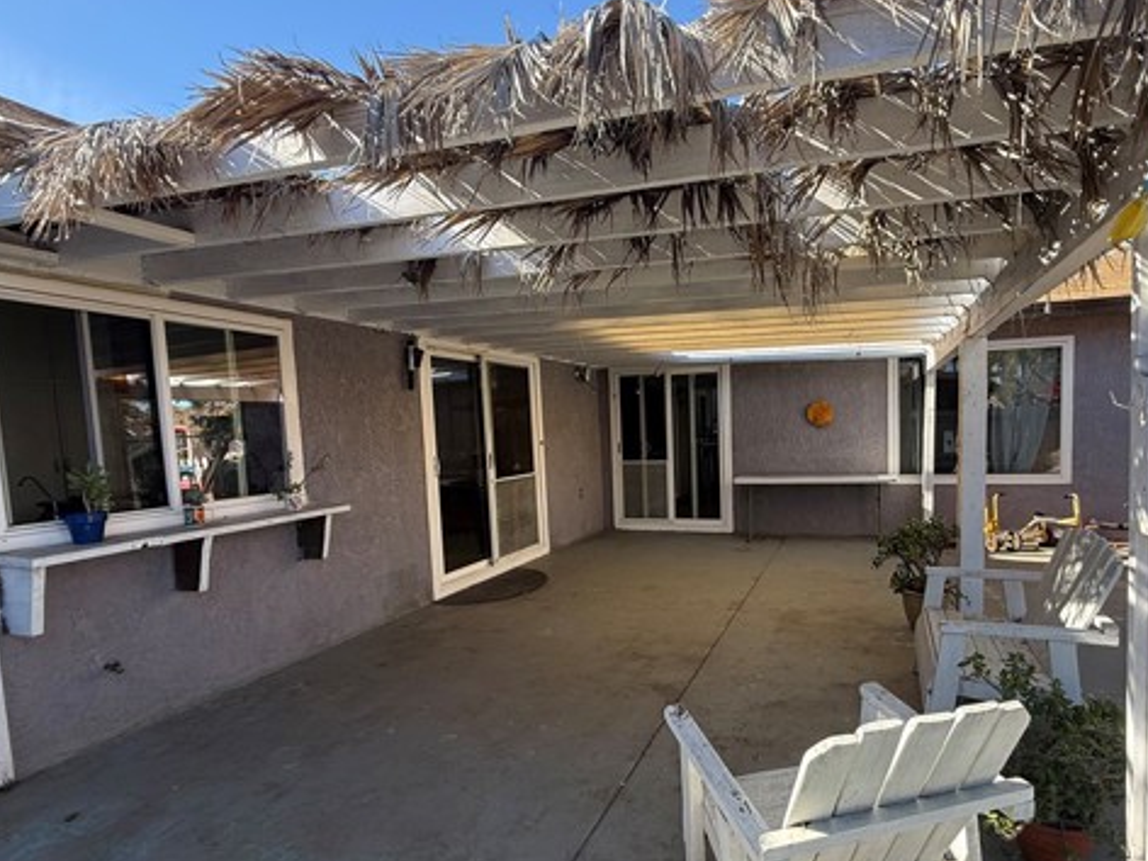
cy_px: 472
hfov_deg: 83.9
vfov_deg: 68.5
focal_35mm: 19
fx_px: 630
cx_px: 671
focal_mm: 2.22
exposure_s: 1/279
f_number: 2.2
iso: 64
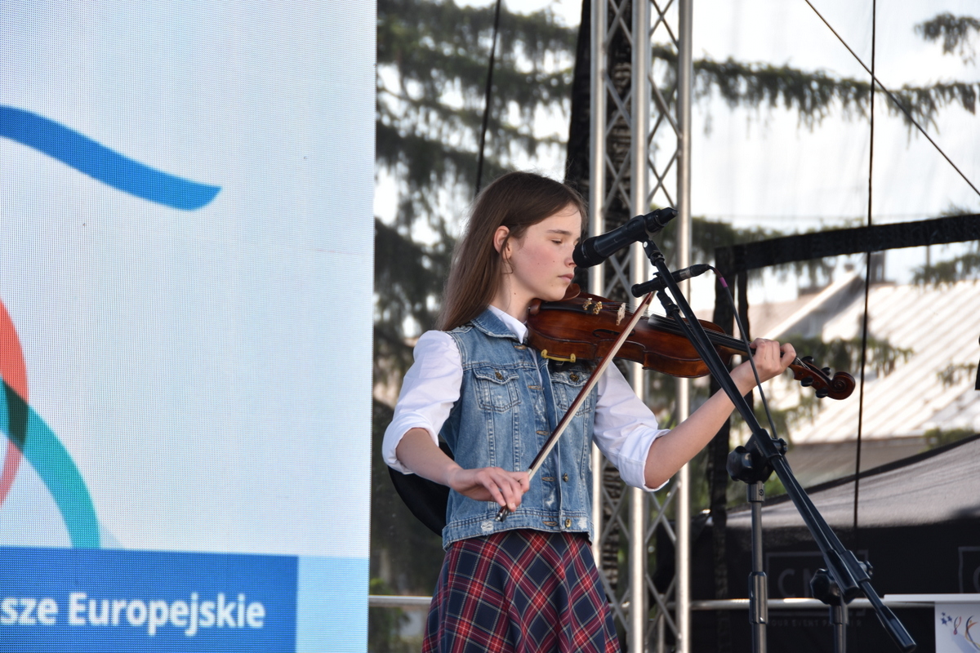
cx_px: 490
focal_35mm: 142
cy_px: 326
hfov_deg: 14.4
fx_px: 3879
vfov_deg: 9.6
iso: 125
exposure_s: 1/160
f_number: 5.3
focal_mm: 95
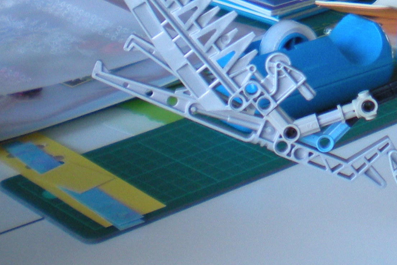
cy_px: -110
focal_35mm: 117
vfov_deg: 11.3
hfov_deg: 17.0
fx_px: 1290
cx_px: 432
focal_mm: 6.3
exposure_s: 1/41.1
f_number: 3.1
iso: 200
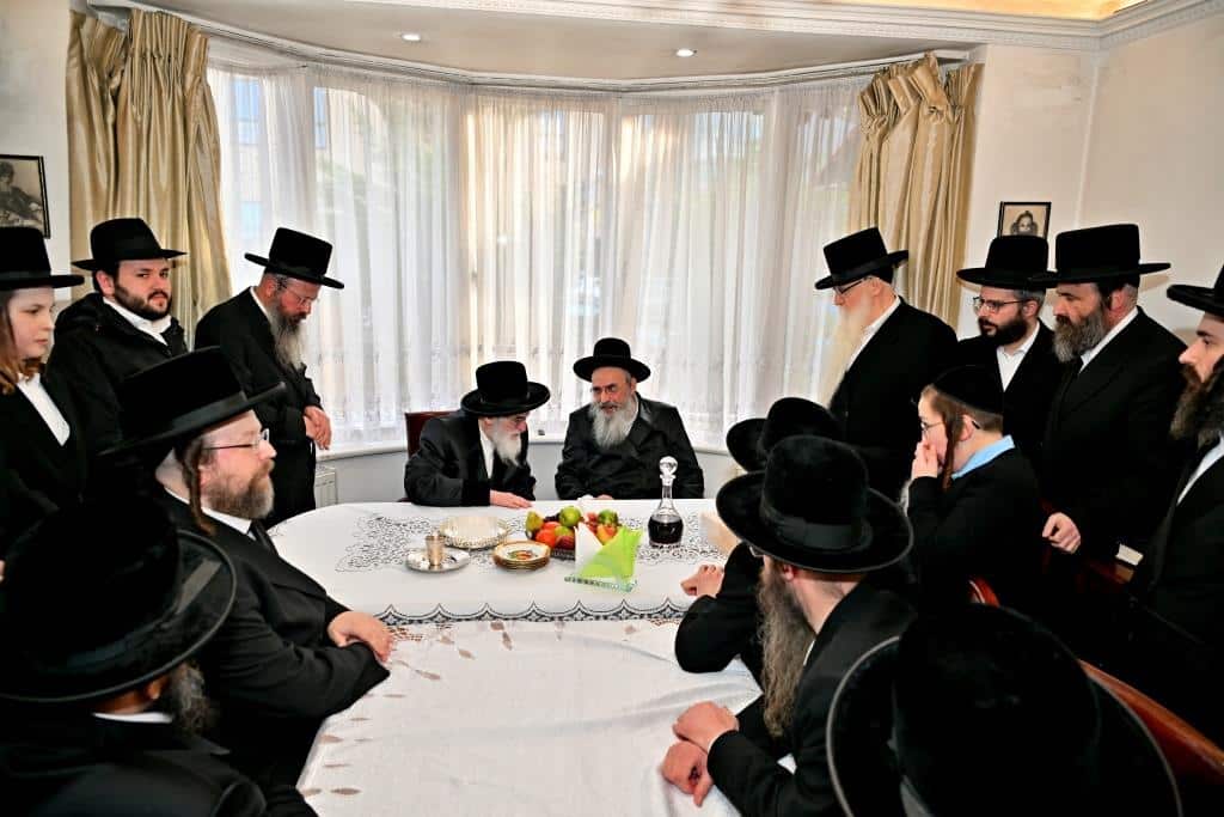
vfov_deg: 53.1
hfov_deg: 73.7
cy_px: 408
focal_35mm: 24
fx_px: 816
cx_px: 612
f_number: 4
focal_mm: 24
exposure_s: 1/200
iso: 400
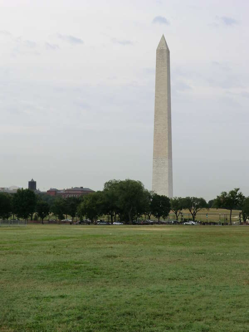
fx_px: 623
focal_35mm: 65
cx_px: 124
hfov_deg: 22.6
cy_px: 166
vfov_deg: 29.8
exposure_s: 1/320
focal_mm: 11.6
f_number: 4.4
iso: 80
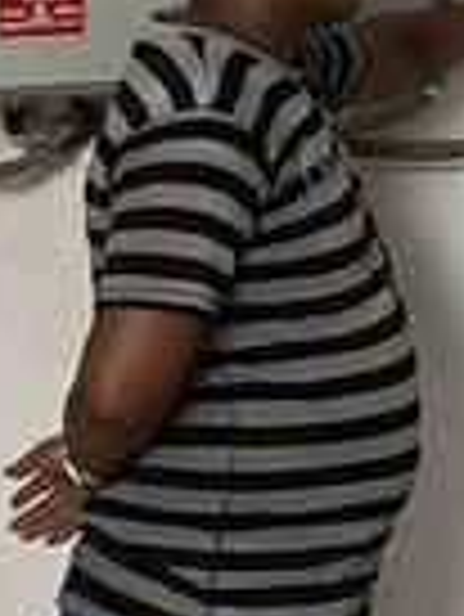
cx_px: 1419
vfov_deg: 10.2
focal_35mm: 190
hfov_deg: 7.0
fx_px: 3390
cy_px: -175
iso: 250
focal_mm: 4.25
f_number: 1.8
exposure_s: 1/60
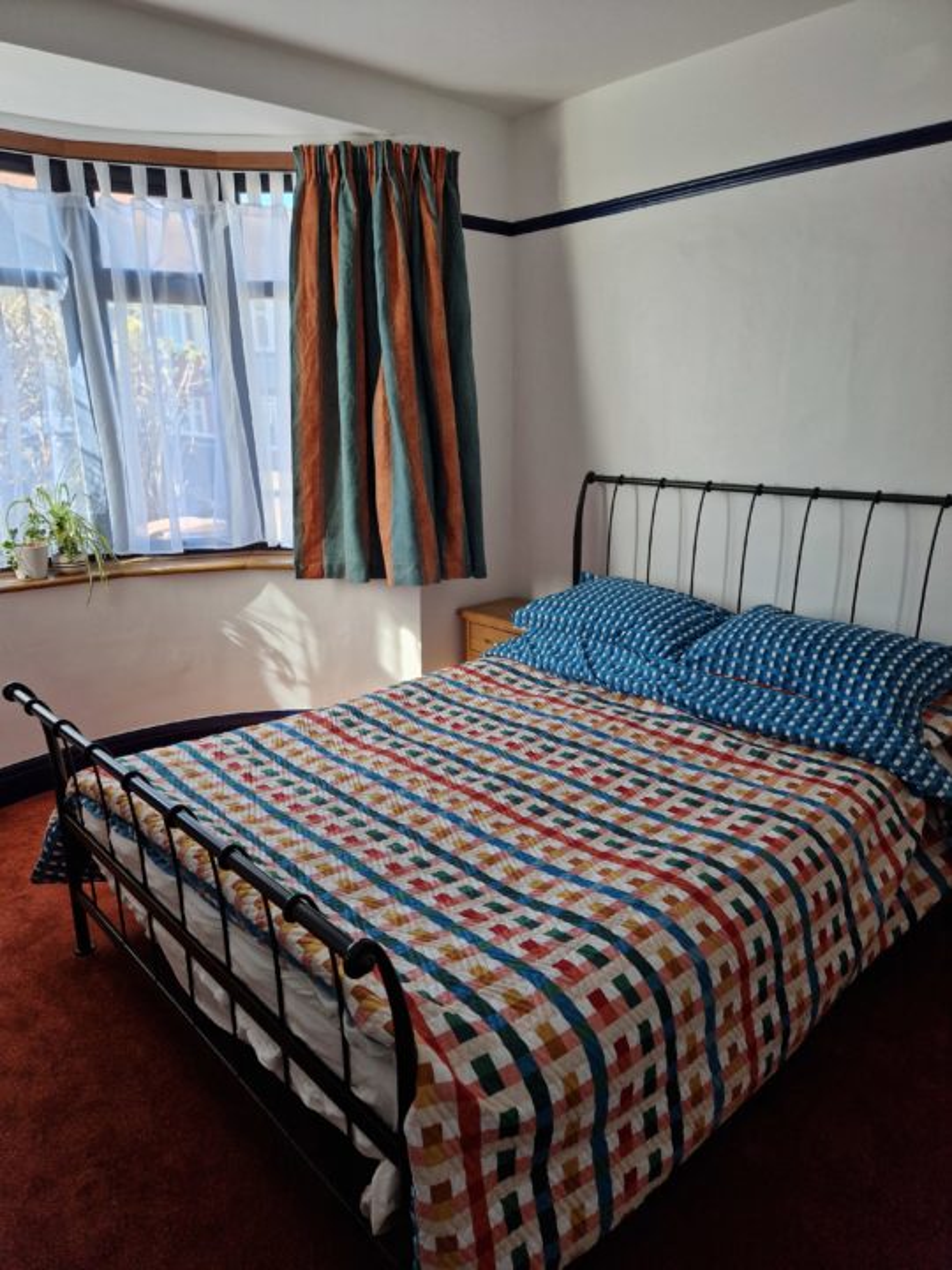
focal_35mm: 23
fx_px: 843
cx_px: 476
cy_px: 635
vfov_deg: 73.9
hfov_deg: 58.9
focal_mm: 5.4
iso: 64
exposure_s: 1/180
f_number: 1.8
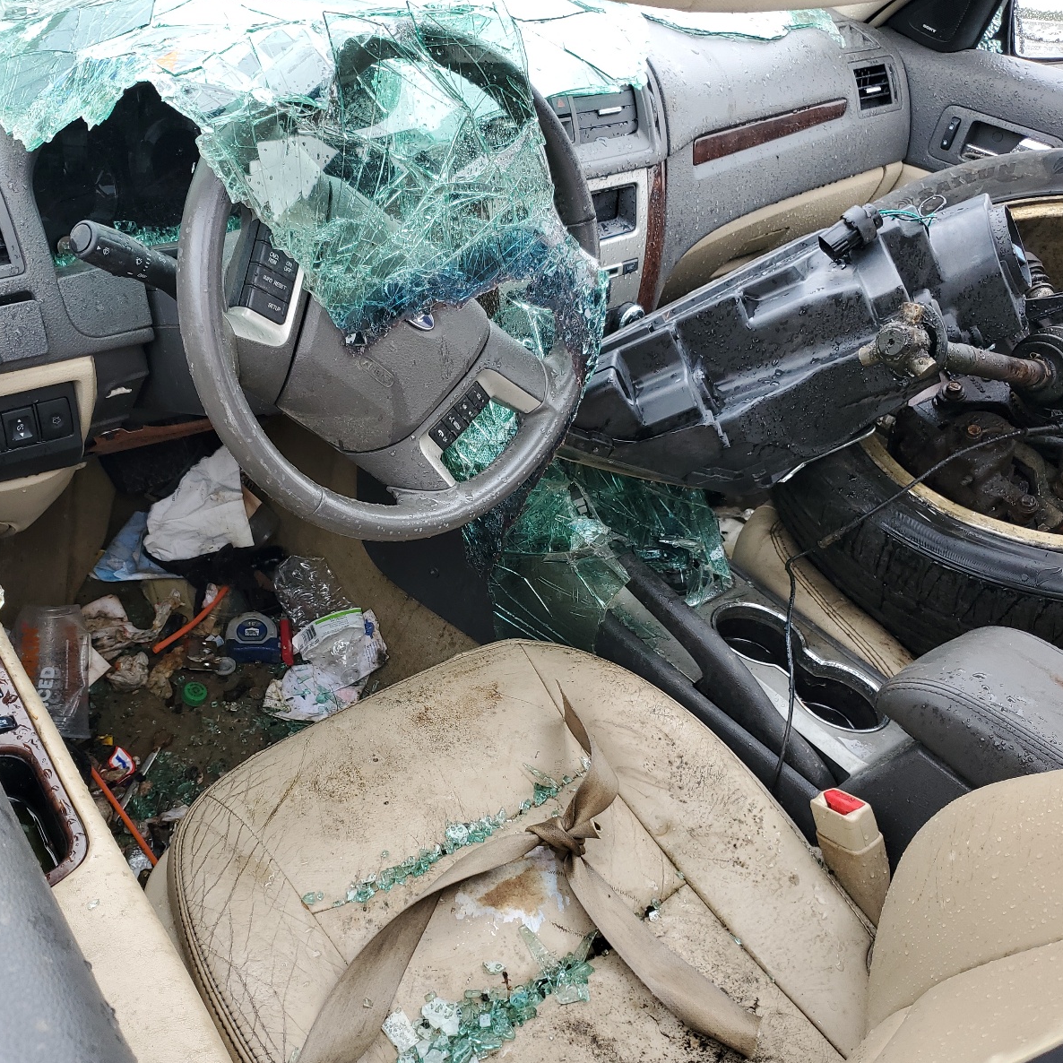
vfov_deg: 52.5
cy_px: 534
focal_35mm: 31
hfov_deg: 52.3
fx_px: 1077
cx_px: 440
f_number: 1.5
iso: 50
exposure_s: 1/182
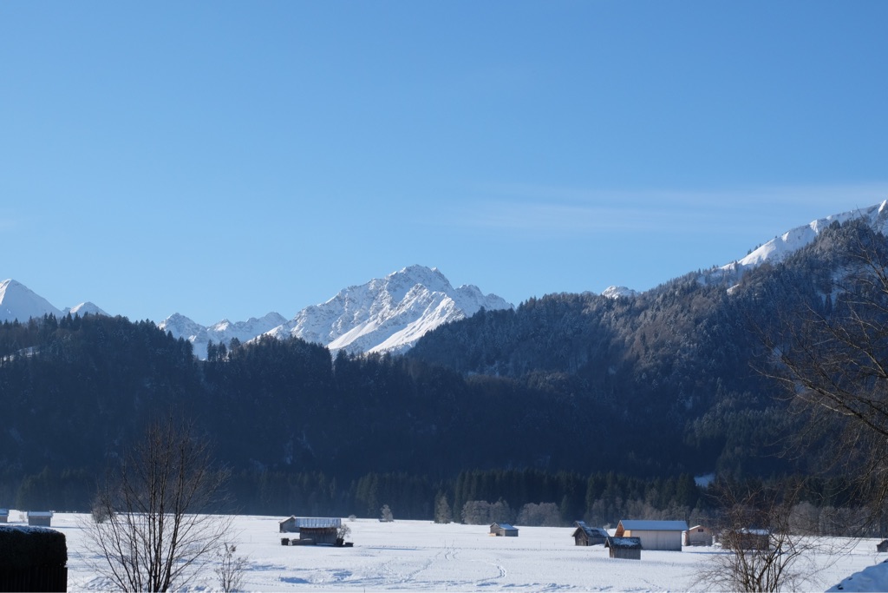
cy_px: 296
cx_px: 444
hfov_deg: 28.8
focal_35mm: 70
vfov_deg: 19.5
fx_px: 1727
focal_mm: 46.6
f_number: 14
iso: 800
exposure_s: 1/480
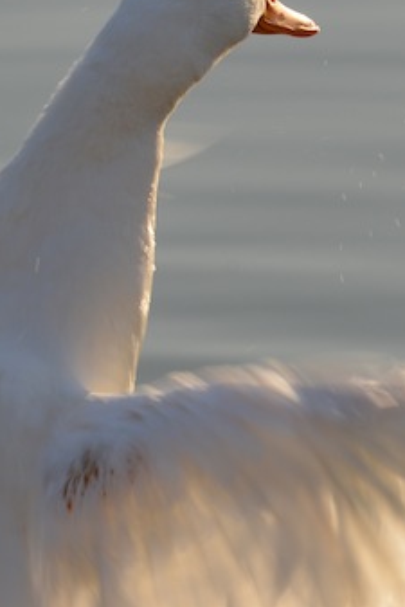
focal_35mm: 760
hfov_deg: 1.8
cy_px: 371
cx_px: -2
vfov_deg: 2.7
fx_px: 12811
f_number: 9
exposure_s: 1/200
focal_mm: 200
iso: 200
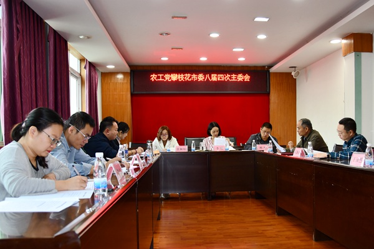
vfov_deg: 43.5
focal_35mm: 30
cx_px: 187
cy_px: 124
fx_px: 311
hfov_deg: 62.0
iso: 560
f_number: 3.5
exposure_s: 1/60
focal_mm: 20
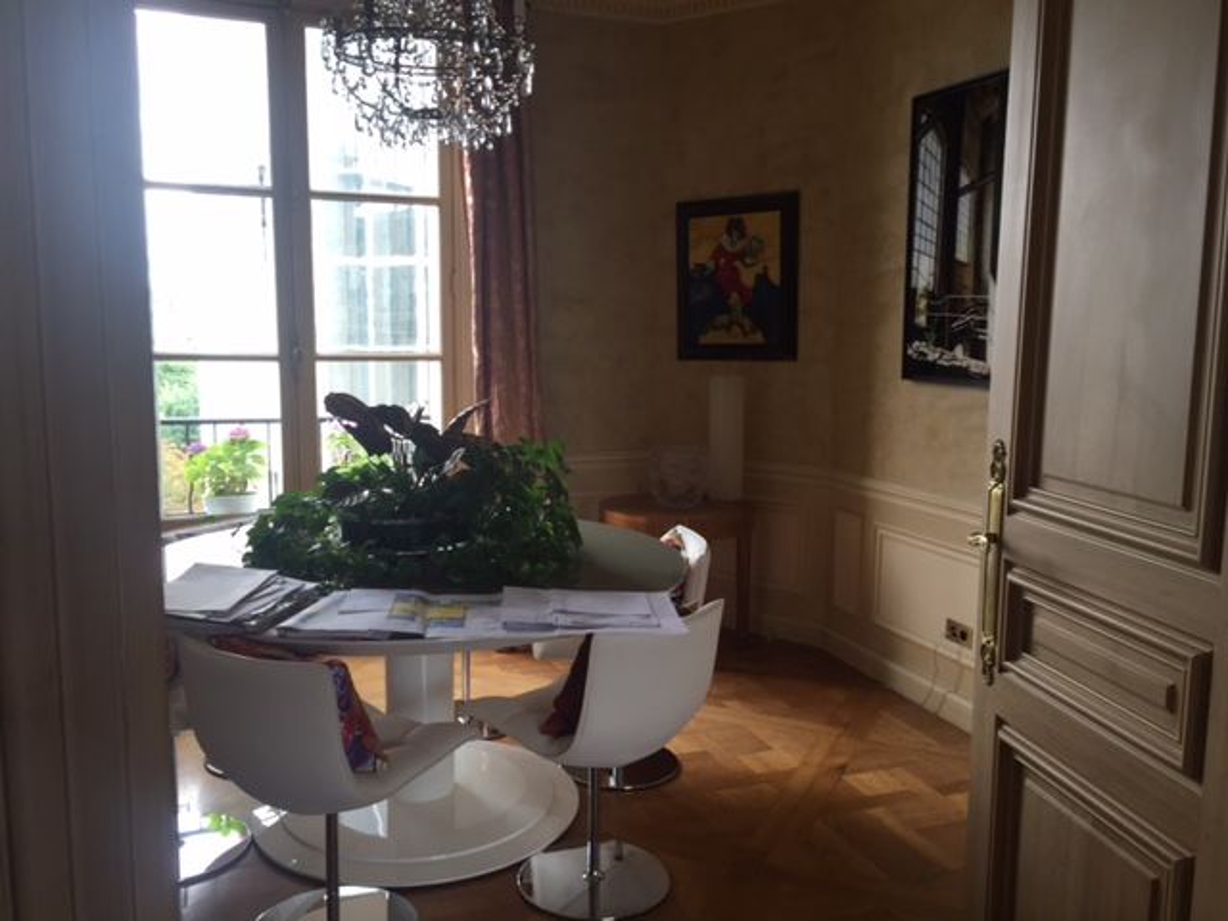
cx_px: 614
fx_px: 1029
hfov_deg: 61.7
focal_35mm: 29
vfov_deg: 48.2
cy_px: 460
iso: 32
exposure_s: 1/50
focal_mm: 4.15
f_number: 2.2
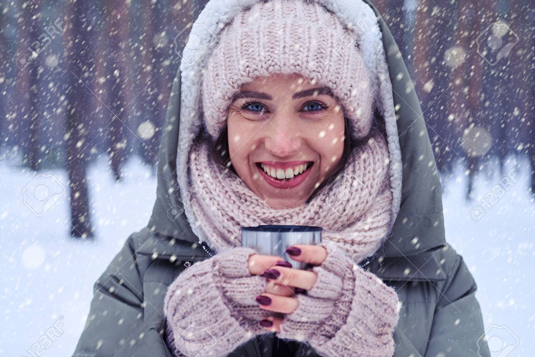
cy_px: 178
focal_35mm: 50
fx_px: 743
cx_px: 268
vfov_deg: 27.0
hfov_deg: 39.6
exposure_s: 1/200
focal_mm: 50
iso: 400
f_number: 4
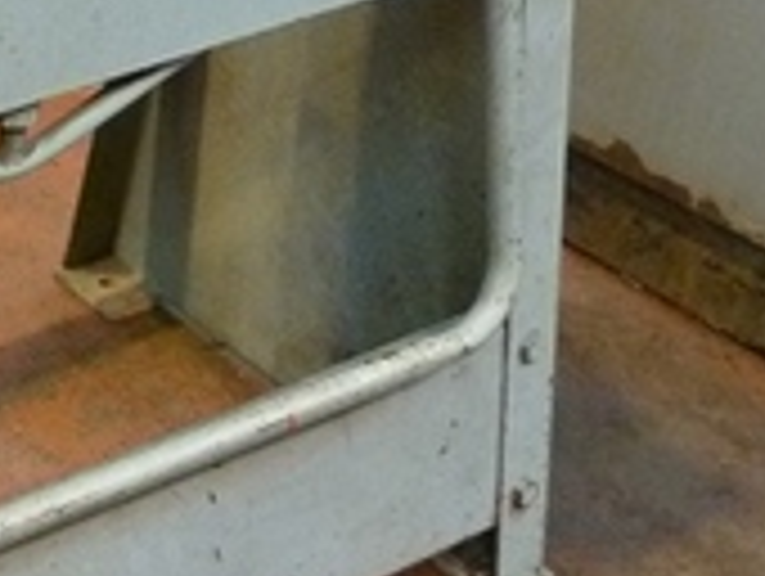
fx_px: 2080
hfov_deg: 19.1
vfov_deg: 15.7
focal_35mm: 94
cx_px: -256
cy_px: 194
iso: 400
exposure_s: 1/10
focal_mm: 4.1
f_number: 3.3
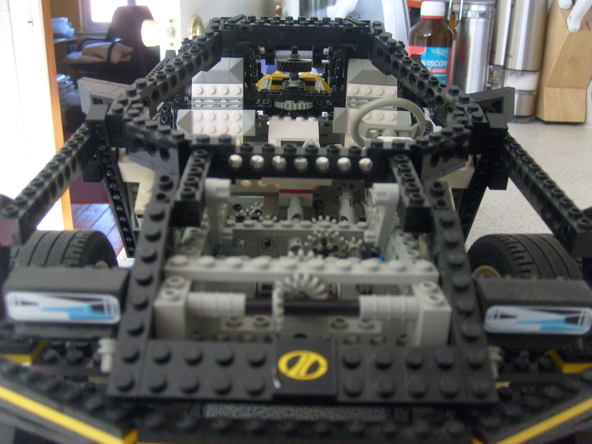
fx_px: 599
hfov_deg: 52.6
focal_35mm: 35
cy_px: 222
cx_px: 296
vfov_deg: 40.7
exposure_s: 1/45
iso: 100
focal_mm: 5.8
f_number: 2.8
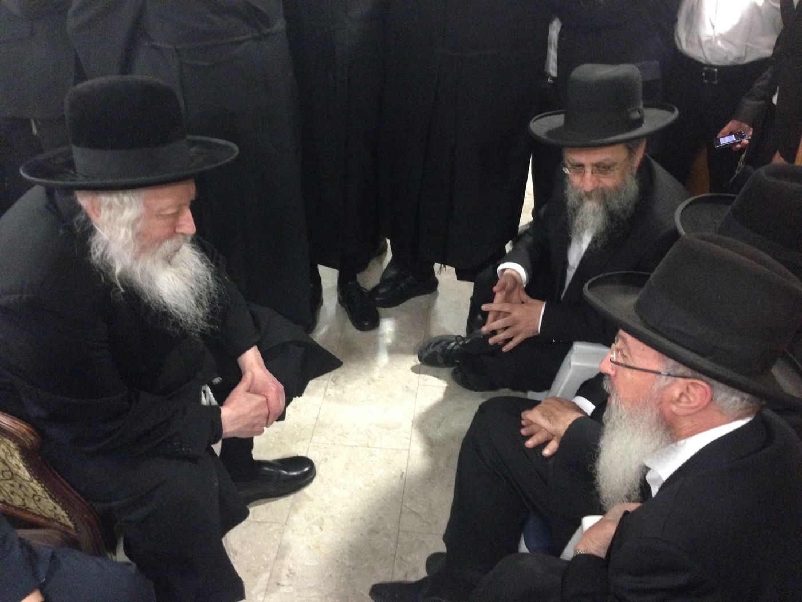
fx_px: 765
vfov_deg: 42.9
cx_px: 401
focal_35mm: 33
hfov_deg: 55.4
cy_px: 301
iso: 640
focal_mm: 4.12
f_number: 2.4
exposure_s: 1/15
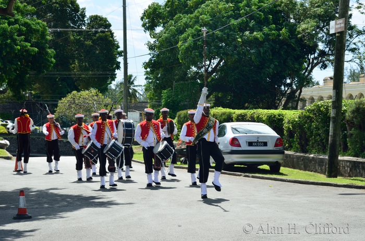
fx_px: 834
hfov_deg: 24.7
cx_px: 182
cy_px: 120
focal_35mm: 82
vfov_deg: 16.5
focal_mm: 55
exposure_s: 1/160
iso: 100
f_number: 8
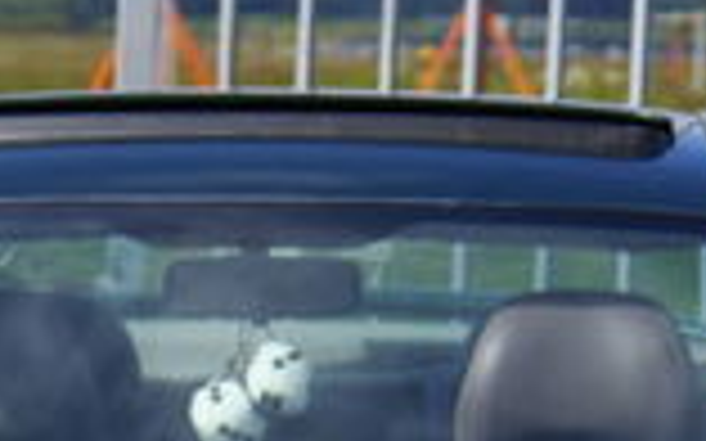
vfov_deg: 3.0
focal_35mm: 438
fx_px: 8424
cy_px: 868
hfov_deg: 4.8
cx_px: 198
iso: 100
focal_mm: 70
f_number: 5.6
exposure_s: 1/400
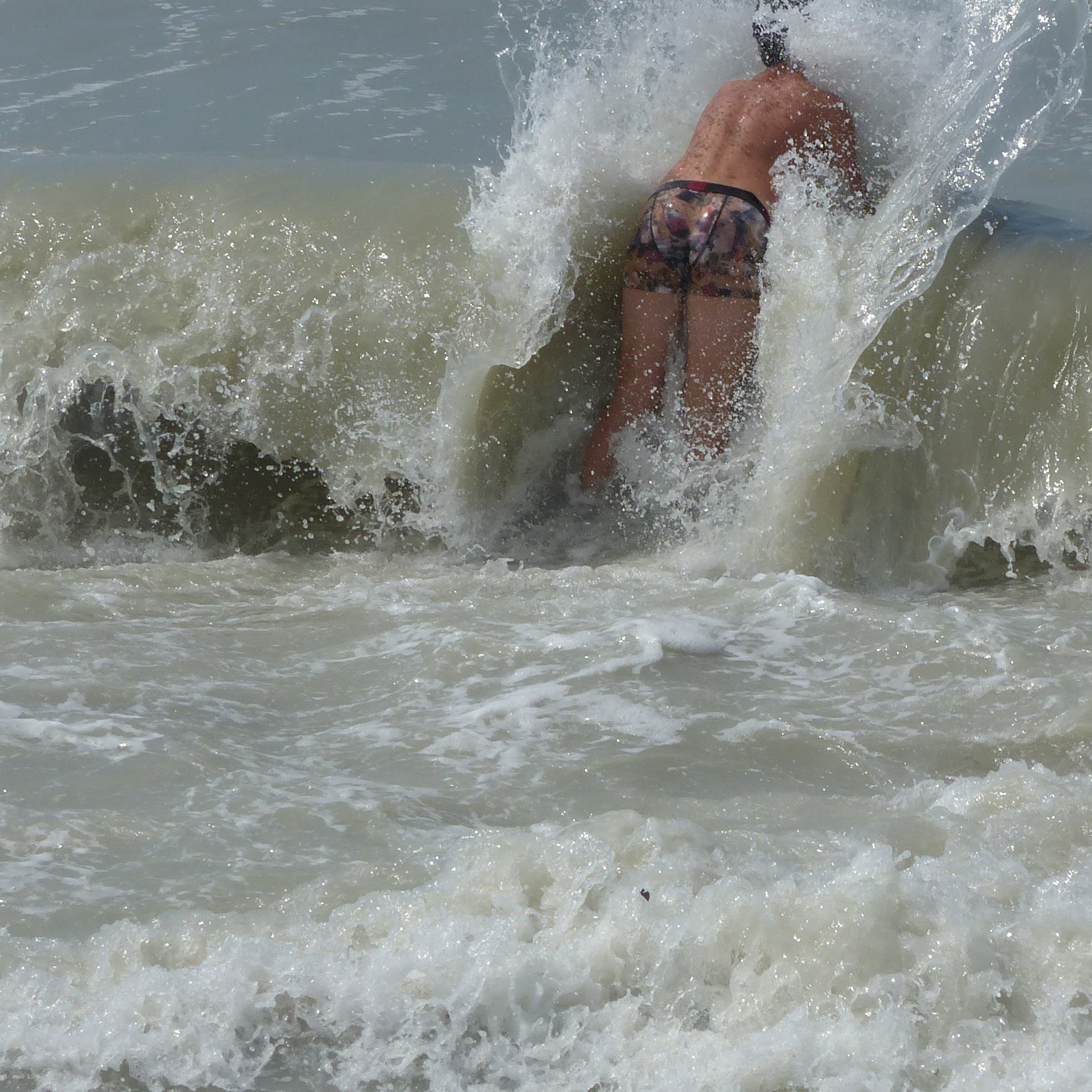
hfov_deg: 10.6
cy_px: 330
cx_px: 866
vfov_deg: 10.6
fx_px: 5889
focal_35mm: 165
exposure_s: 1/1300
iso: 100
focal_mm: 16
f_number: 5.6
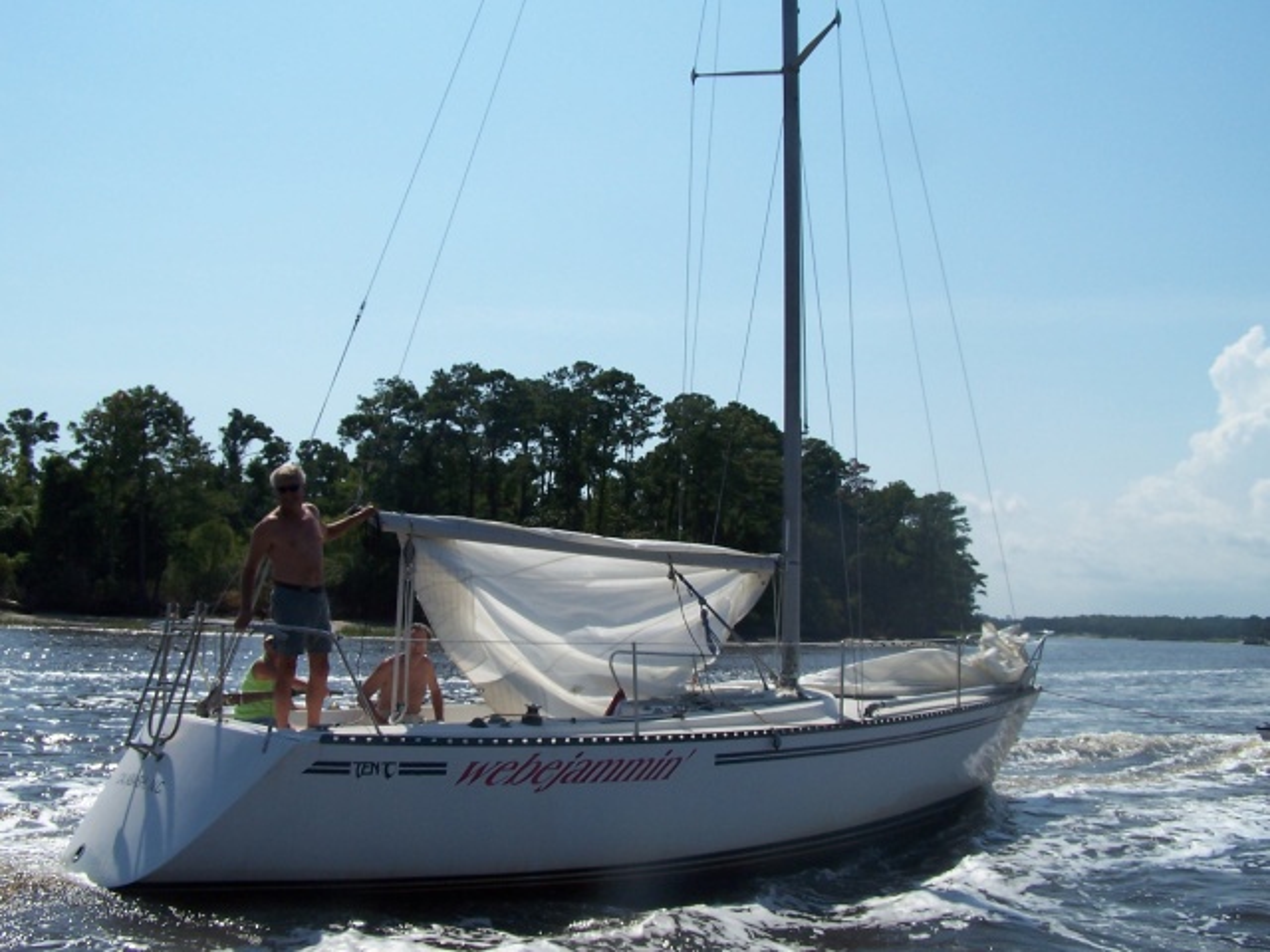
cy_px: 476
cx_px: 635
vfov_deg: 37.7
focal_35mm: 38
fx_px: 1394
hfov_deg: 49.0
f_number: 5.6
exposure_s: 1/750
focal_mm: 6.3
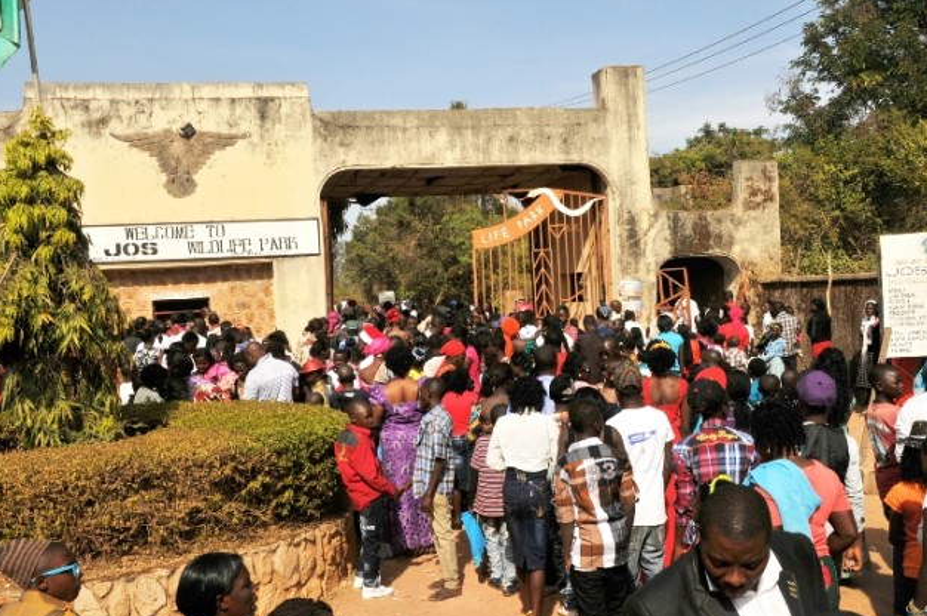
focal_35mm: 40
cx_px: 506
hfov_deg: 48.4
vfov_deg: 33.3
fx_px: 1029
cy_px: 327
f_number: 6.7
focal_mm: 24
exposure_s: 1/3000
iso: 200
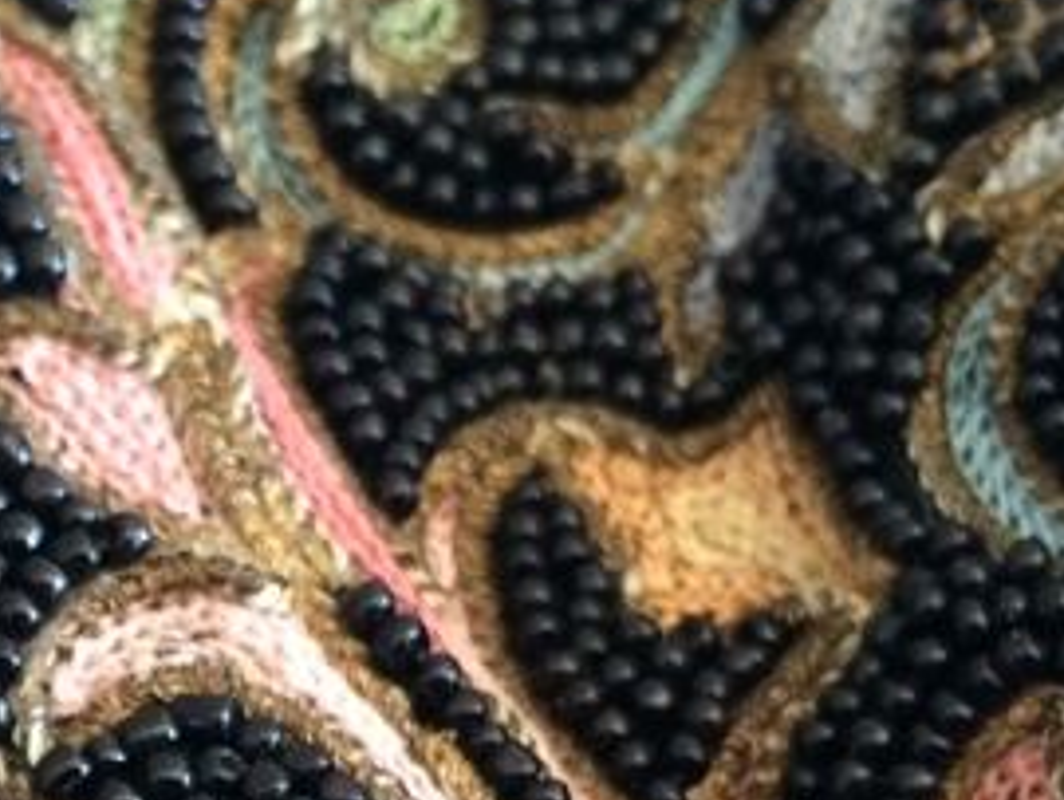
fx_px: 3076
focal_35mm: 100
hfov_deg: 19.3
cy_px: 1082
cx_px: 102
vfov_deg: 14.1
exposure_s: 1/30
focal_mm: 4.12
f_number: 2.2
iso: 200
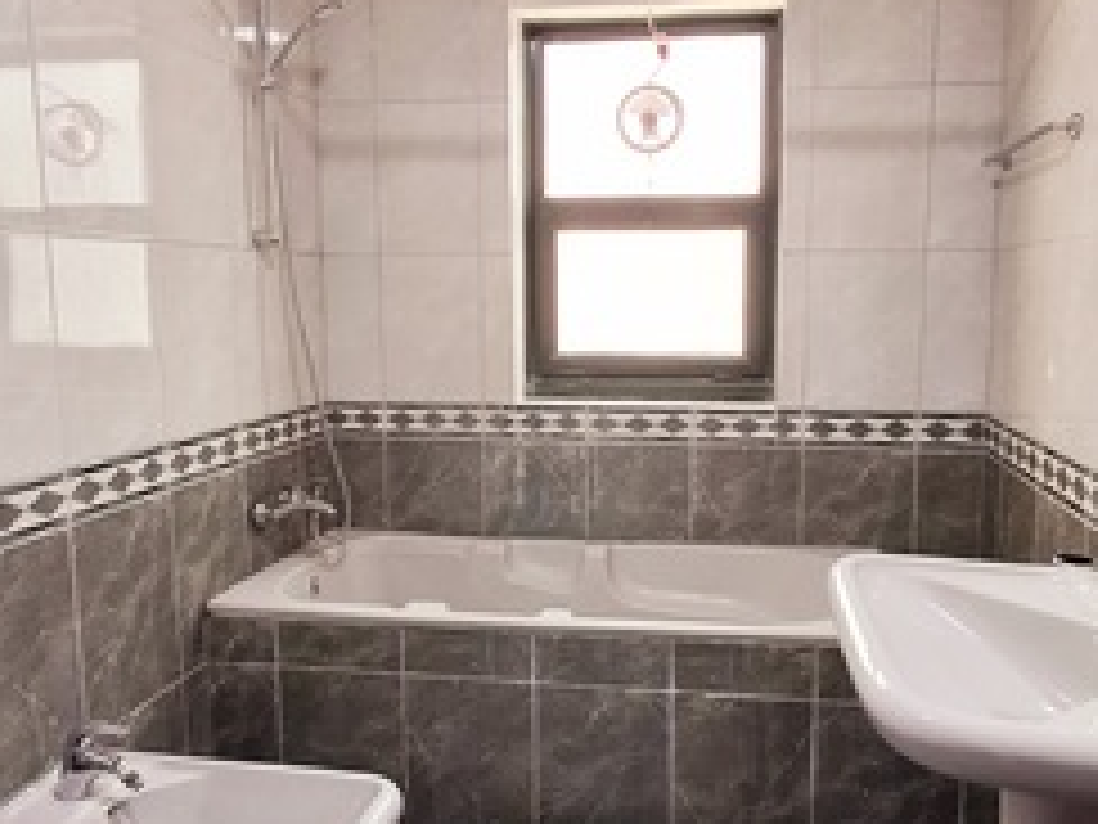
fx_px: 952
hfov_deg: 59.9
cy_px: 403
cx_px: 601
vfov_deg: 46.8
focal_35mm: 30
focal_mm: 1.64
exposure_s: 1/50
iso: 64
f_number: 2.2
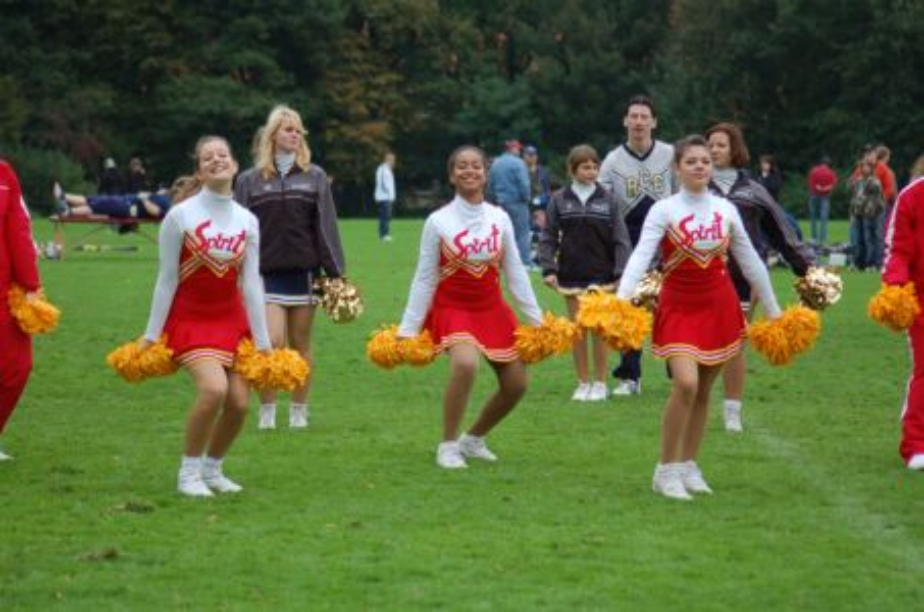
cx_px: 462
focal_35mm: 165
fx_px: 4226
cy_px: 306
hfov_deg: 12.5
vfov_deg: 8.3
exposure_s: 1/500
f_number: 4.2
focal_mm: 110
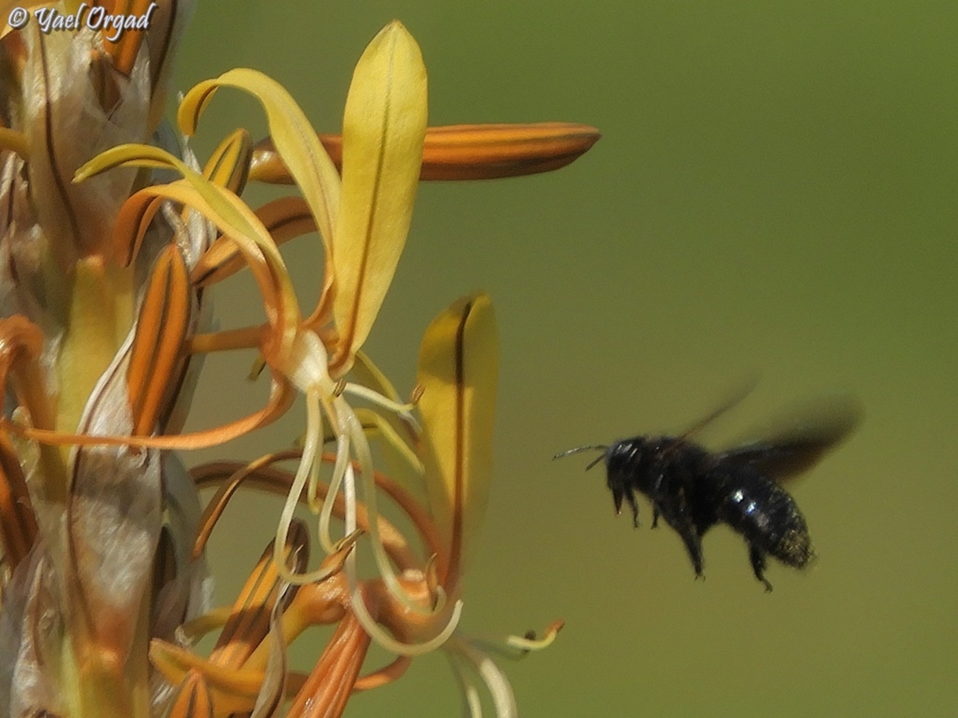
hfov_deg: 2.0
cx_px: 479
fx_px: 27675
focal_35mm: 1000
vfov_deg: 1.5
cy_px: 359
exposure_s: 1/800
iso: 100
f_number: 5.6
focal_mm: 179.2
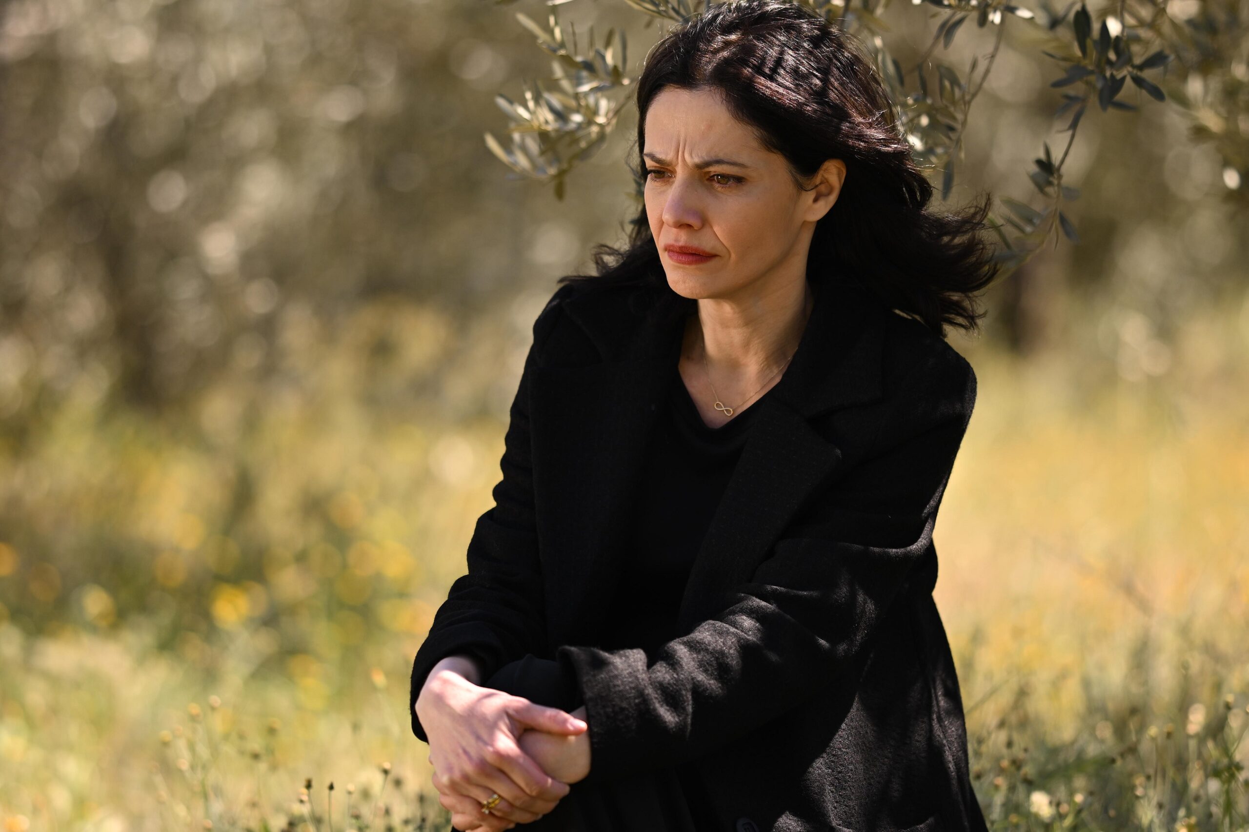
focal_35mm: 202
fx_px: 7006
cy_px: 416
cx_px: 624
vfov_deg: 6.8
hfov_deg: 10.2
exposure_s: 1/1250
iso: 64
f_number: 1.8
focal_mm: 135
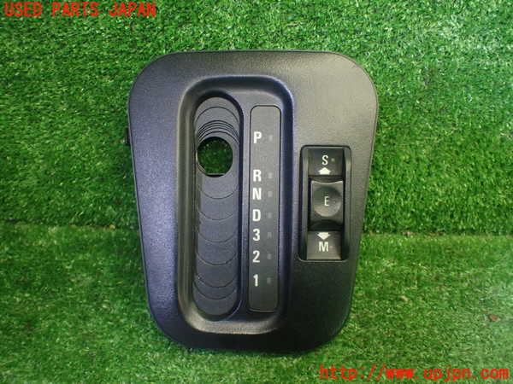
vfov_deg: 46.8
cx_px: 256
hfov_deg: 60.0
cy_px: 192
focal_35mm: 30
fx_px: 445
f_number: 2.3
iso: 640
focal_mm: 5.4
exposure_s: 1/125
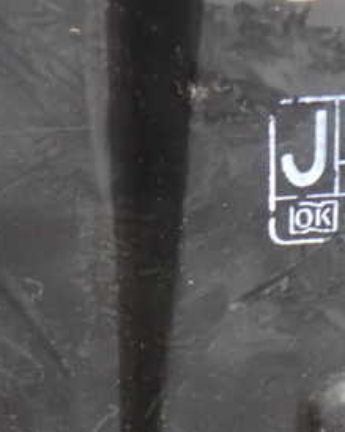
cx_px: 441
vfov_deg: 9.0
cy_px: 88
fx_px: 2733
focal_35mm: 214
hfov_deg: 7.2
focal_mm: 18
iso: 1600
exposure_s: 1/25
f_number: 4.9
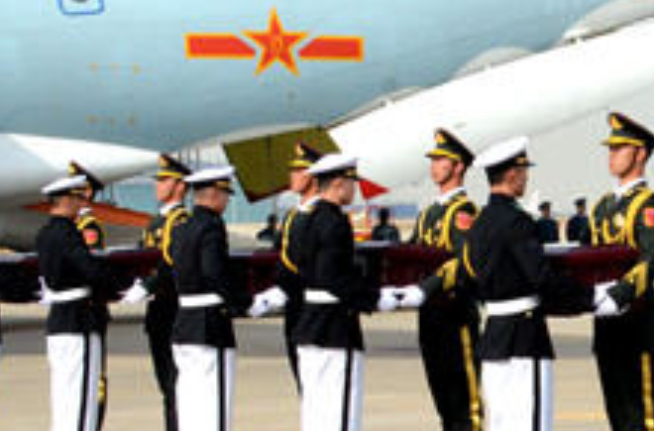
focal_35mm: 153
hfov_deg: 12.7
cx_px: 1037
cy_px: 65
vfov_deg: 8.9
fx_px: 2770
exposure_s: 1/1000
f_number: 16
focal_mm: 28
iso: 1250
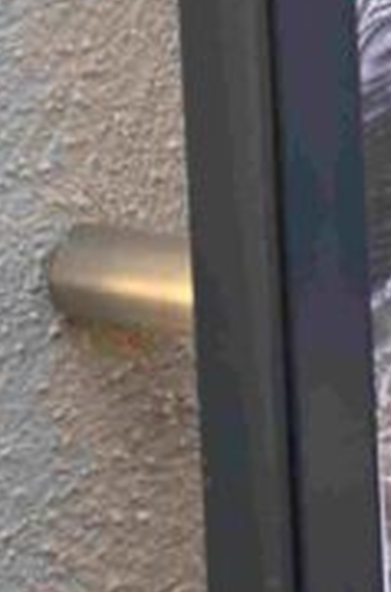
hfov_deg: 3.0
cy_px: -151
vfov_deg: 4.6
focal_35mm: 450
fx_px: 7373
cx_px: 733
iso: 800
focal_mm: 70
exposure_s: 1/320
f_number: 4
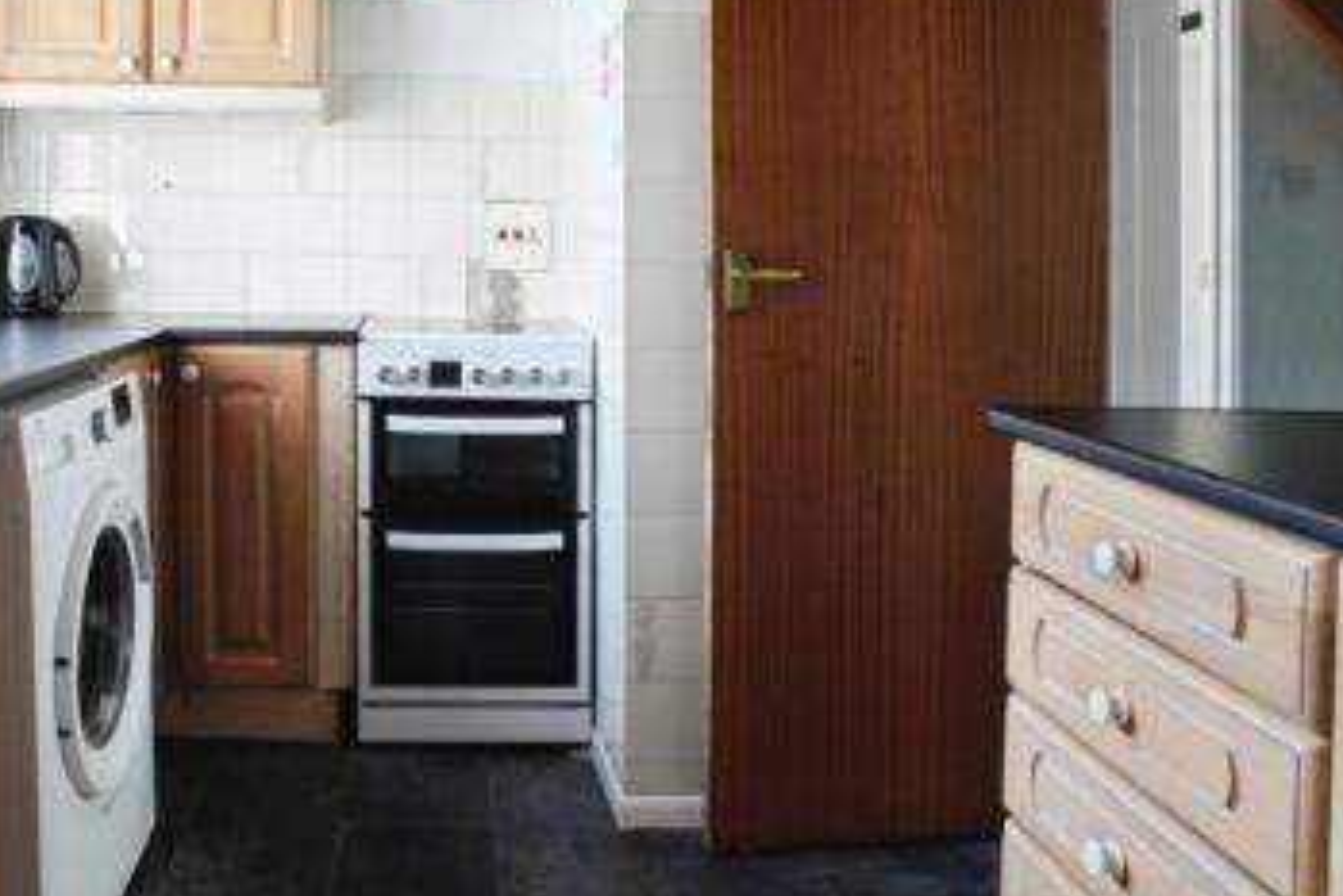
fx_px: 1120
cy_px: 233
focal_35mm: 30
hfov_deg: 60.8
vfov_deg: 42.4
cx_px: 481
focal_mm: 16
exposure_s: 1/60
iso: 2000
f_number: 9
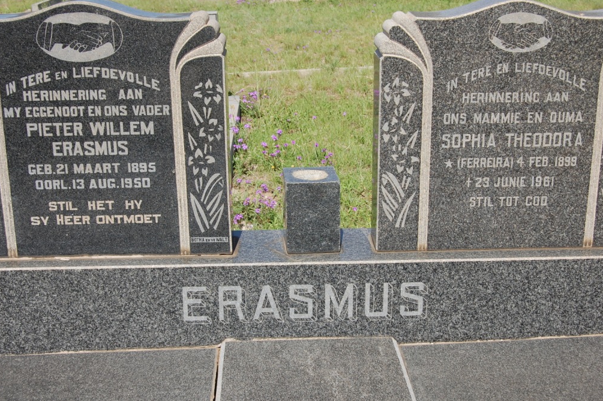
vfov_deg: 25.2
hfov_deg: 37.2
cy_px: 199
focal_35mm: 54
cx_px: 301
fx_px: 895
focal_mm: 35
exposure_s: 1/320
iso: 200
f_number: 9
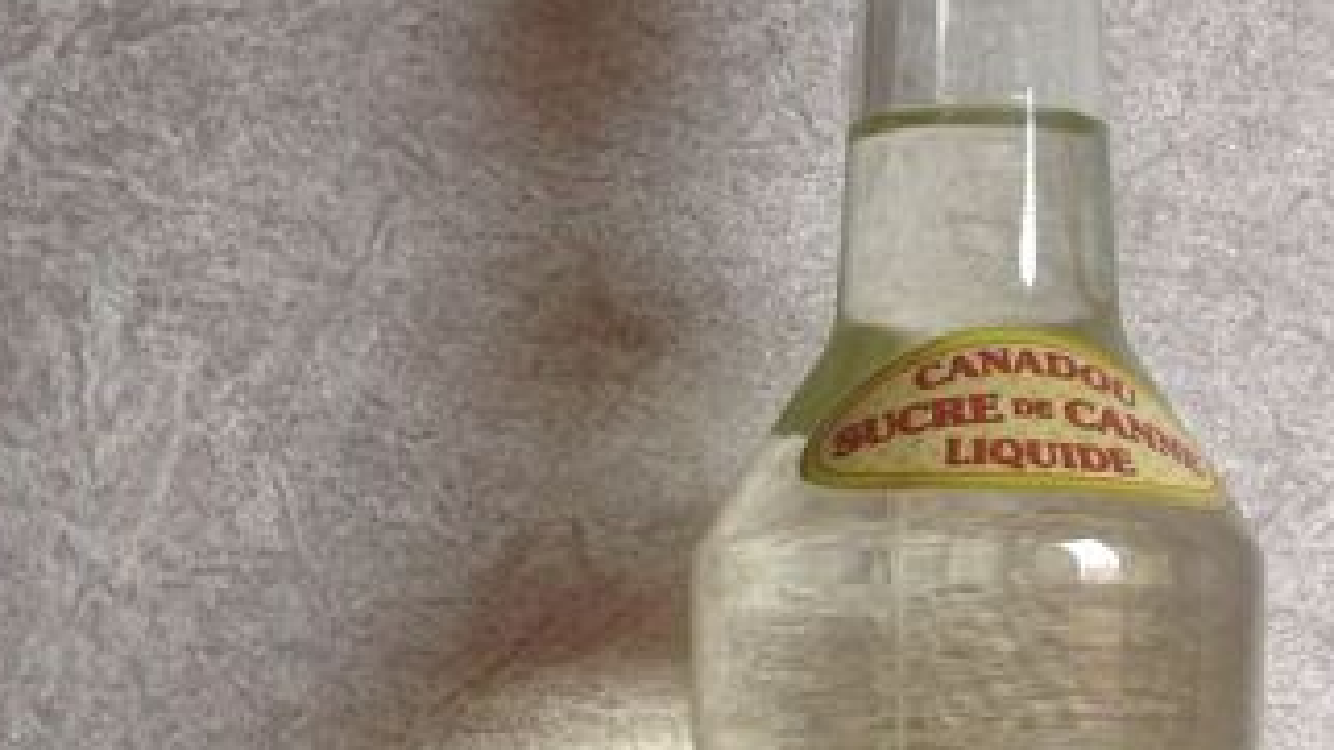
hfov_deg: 27.6
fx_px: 2688
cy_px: 856
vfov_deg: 15.4
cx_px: 936
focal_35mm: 76
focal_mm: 4.28
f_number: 2.4
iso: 80
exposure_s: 1/15
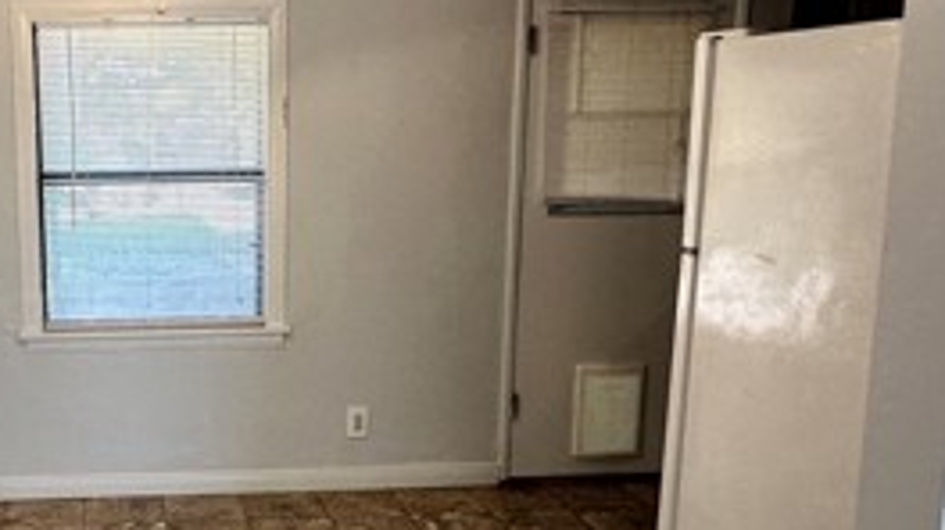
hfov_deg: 49.8
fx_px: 926
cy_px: 251
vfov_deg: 31.9
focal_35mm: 37
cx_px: 147
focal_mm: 2.22
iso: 160
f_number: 2.2
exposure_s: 1/120
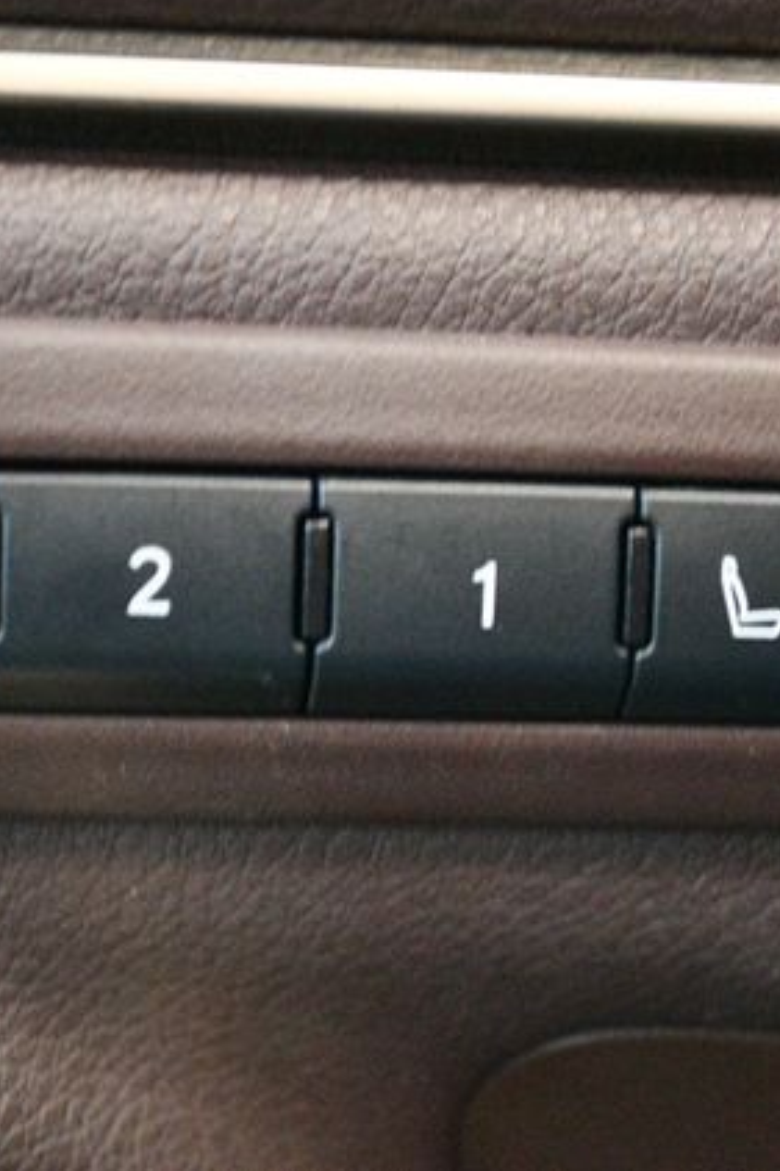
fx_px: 2960
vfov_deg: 22.4
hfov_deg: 15.0
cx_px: 325
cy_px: 583
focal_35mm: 91
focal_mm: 40
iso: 12800
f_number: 5.3
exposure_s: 1/60
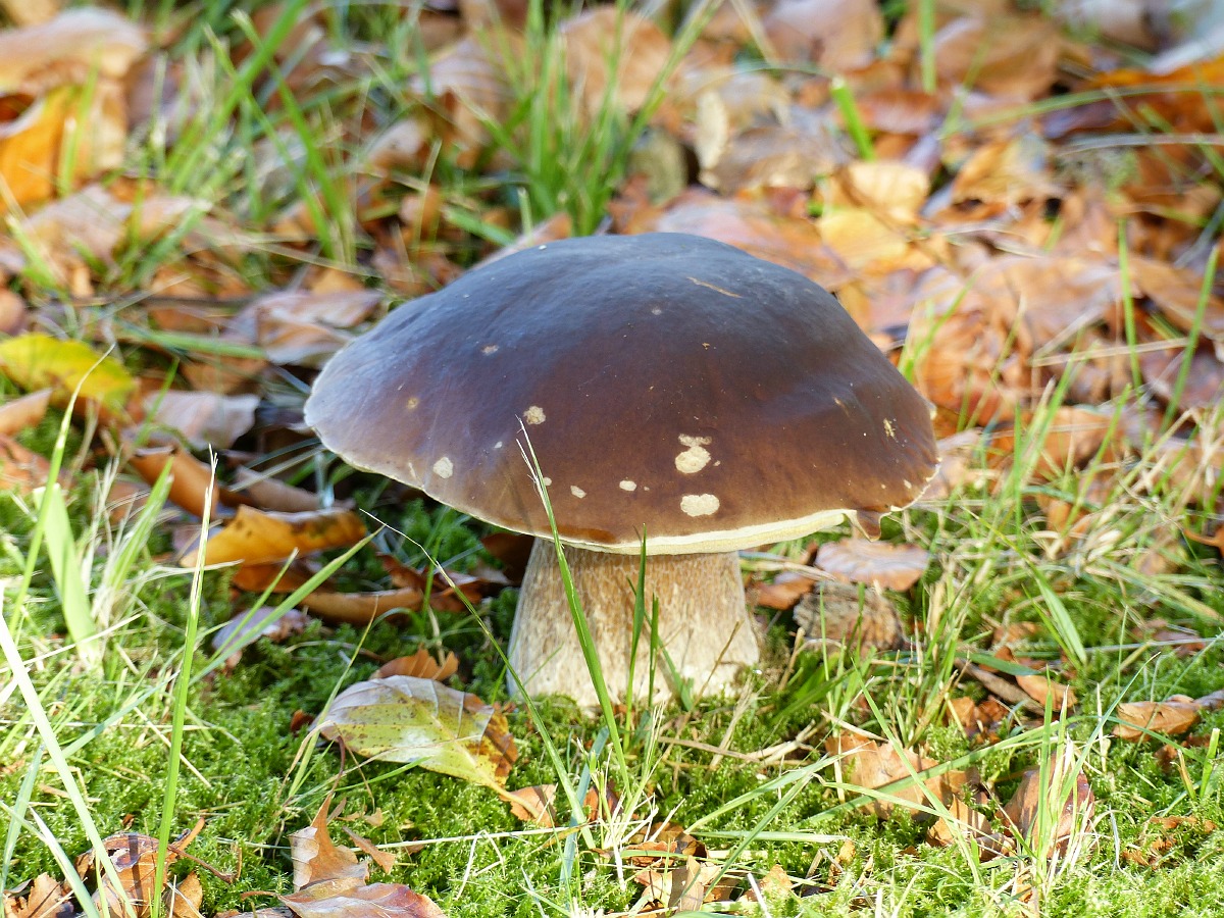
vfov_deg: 6.8
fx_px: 7673
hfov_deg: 9.1
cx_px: 612
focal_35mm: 217
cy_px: 459
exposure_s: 1/125
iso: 100
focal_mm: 39.1
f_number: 2.8
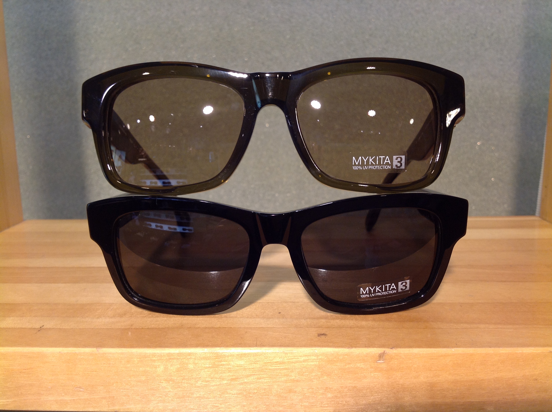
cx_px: 276
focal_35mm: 35
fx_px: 557
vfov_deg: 40.6
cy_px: 206
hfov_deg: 52.7
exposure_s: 1/40
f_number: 2.4
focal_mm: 4.28
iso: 100
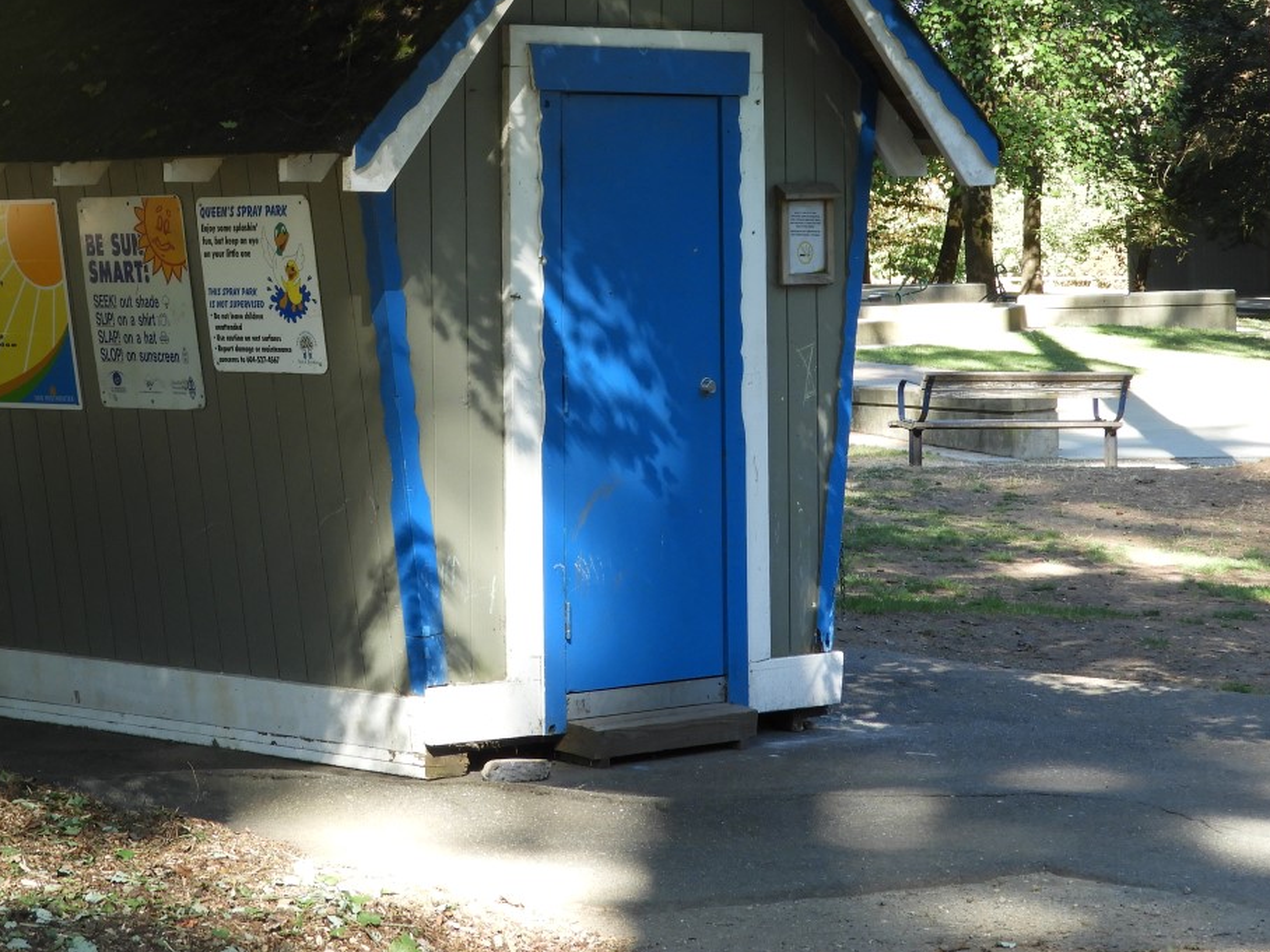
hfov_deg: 17.7
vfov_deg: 13.3
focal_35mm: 111
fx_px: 4072
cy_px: 250
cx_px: 459
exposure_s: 1/50
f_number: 4.5
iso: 100
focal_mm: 12.5
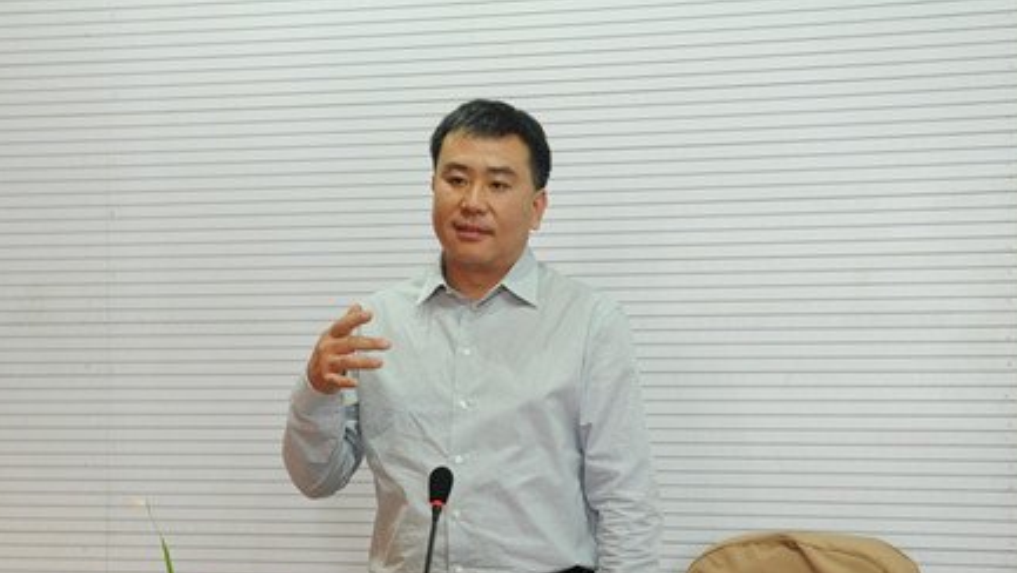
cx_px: 503
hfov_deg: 36.0
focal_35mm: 58
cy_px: 350
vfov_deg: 20.7
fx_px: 1565
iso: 2000
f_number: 4
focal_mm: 48
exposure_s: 1/60
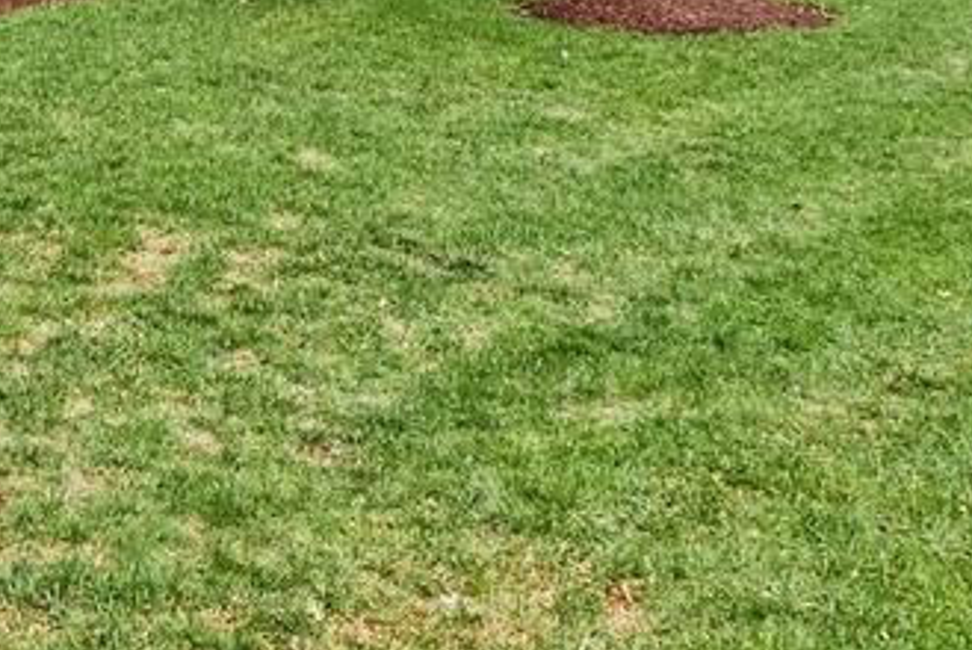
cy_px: -714
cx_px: -236
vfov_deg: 15.1
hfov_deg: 25.4
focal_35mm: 70
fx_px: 1892
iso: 1250
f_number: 8
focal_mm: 16
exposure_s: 1/320
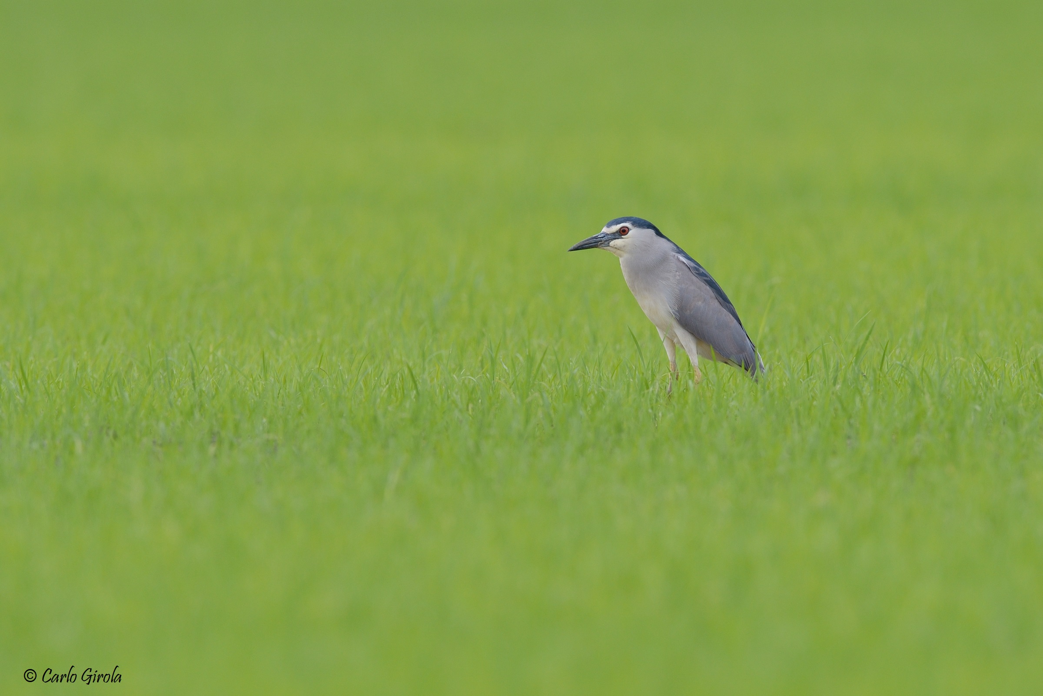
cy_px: 348
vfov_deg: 1.6
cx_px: 522
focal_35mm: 850
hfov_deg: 2.4
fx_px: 24624
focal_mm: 850
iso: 640
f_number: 8
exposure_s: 1/400
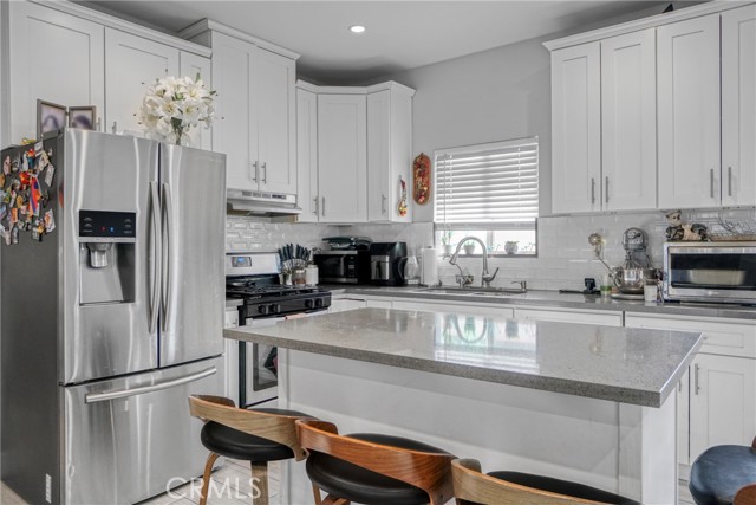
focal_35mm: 22
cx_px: 378
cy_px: 252
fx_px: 473
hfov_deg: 77.3
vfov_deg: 56.2
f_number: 4
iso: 1250
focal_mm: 15
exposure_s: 1/50
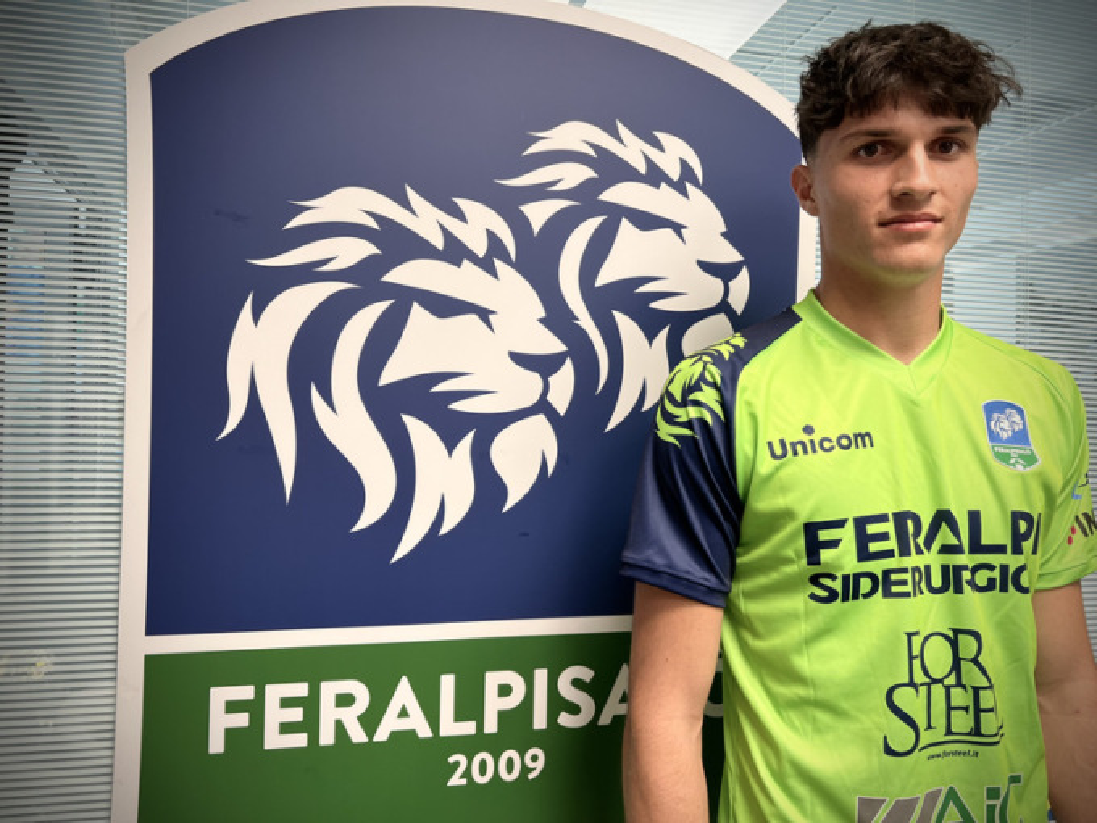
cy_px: 412
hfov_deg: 67.3
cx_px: 548
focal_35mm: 26
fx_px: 824
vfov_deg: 53.1
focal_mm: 5.7
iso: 100
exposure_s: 1/100
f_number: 1.5
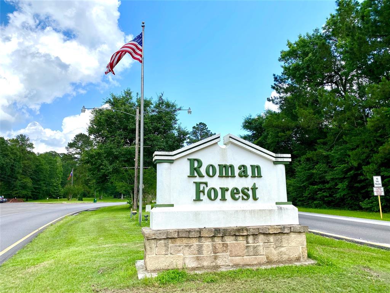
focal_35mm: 26
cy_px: 146
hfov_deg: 67.3
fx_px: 293
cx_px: 195
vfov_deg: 53.1
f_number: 1.8
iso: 32
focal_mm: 4.25
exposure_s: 1/2762
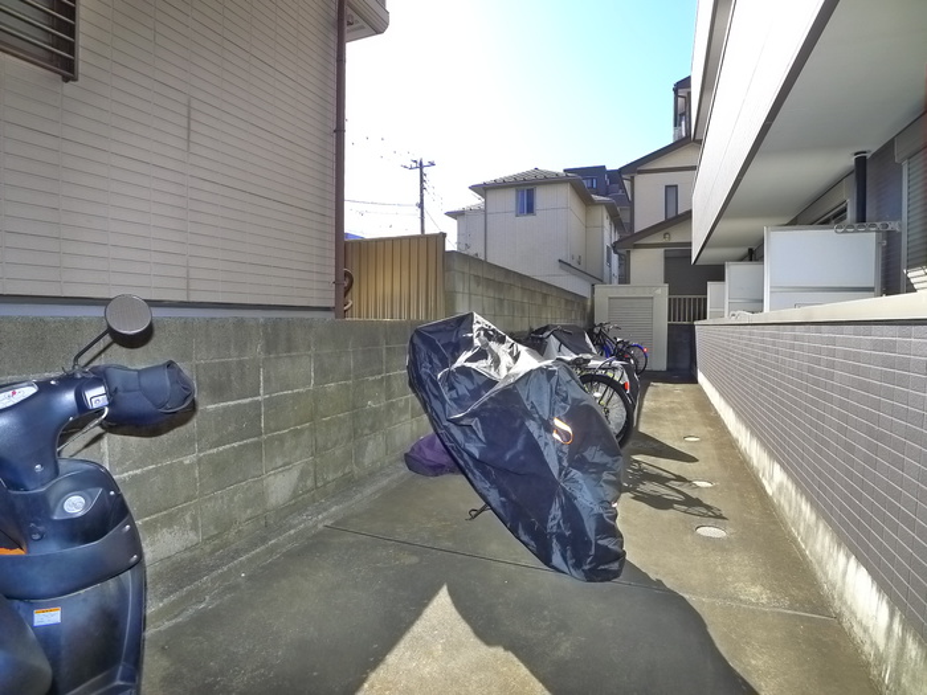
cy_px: 348
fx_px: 643
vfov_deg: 56.8
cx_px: 464
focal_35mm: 24
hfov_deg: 71.6
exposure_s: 1/500
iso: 400
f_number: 3.5
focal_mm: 5.1
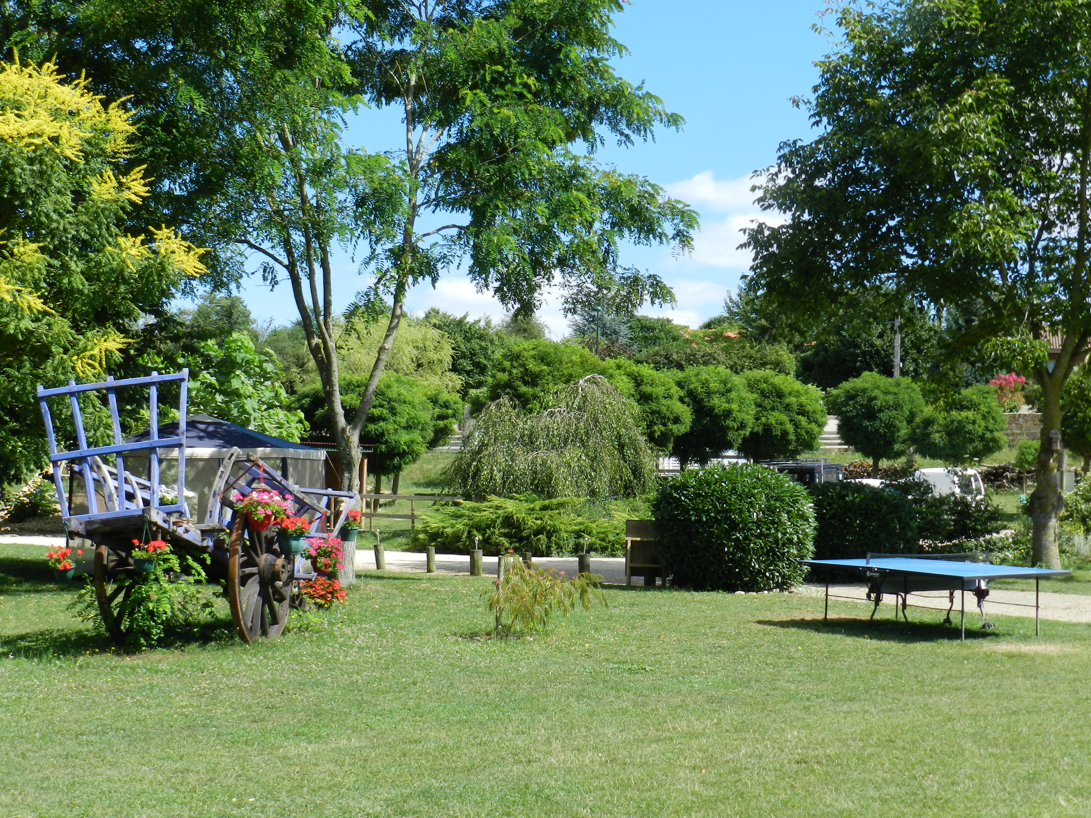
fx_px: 1670
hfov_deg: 36.2
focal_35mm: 53
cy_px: 409
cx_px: 546
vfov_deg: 27.5
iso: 160
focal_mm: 9.4
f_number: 4.4
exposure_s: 1/500
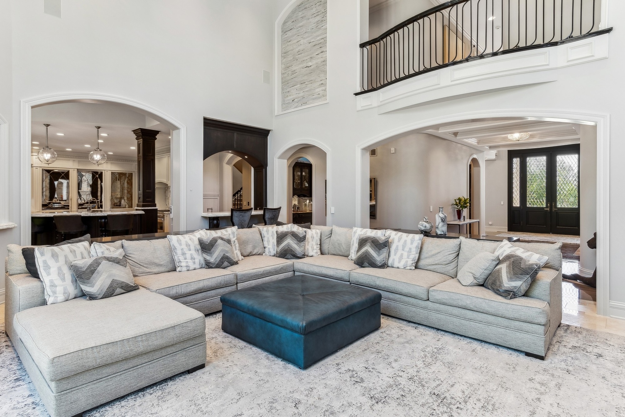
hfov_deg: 90.0
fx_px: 312
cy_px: 208
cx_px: 312
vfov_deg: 67.4
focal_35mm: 18
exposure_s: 1/15
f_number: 8
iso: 250
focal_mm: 12
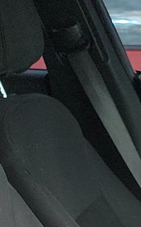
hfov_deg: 8.4
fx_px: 894
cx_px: 322
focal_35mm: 145
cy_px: 364
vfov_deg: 13.4
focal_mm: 6.7
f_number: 1.8
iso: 89
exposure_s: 1/119
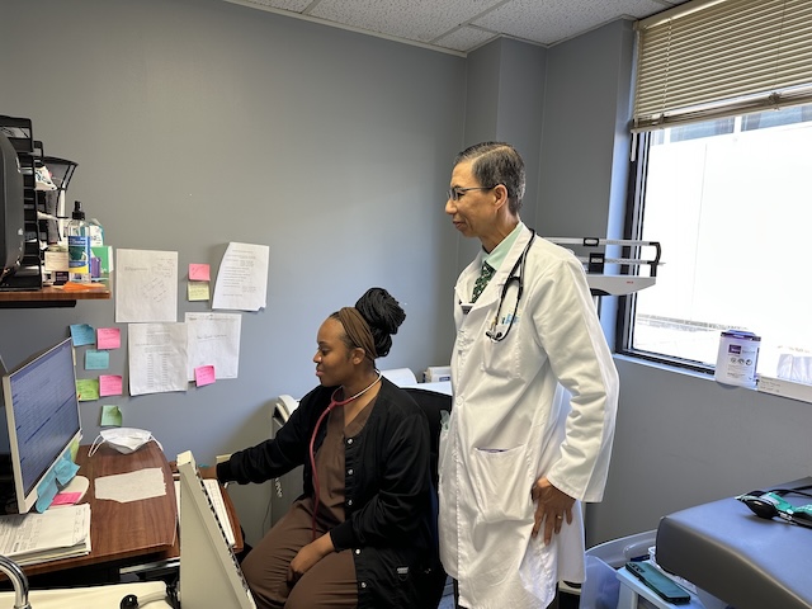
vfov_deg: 56.8
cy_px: 304
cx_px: 406
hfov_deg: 71.6
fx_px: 563
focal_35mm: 24
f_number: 1.78
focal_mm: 6.86
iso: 125
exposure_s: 1/60
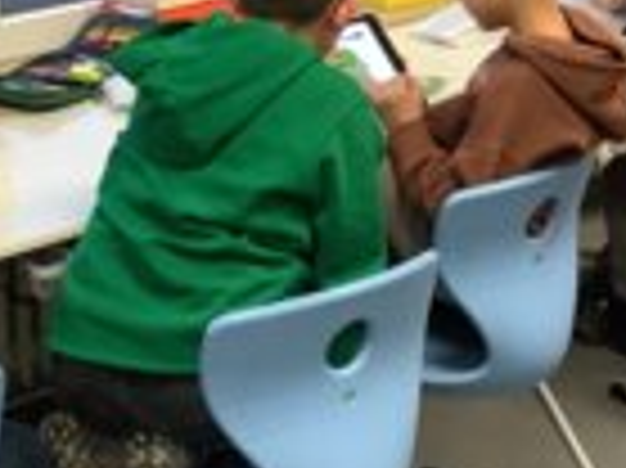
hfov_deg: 21.9
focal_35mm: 89
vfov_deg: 16.5
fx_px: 1608
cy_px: 162
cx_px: 176
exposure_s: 1/50
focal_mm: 3.3
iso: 200
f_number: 2.4
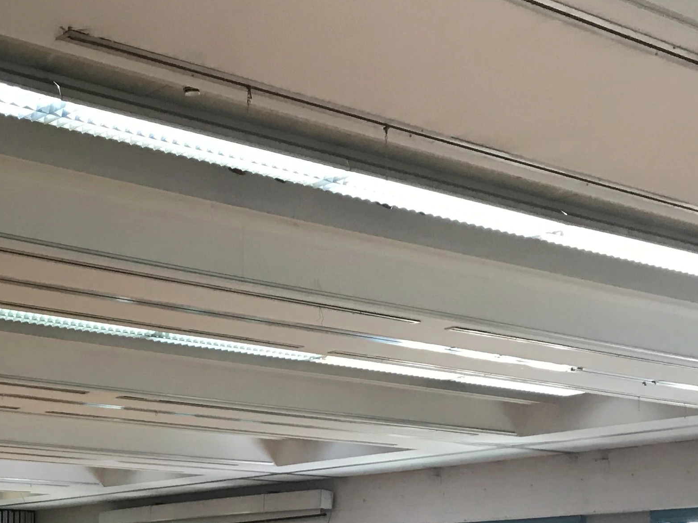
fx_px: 1452
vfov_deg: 19.8
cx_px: -10
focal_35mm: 72
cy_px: 539
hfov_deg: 25.6
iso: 40
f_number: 1.8
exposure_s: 1/25
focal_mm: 3.99
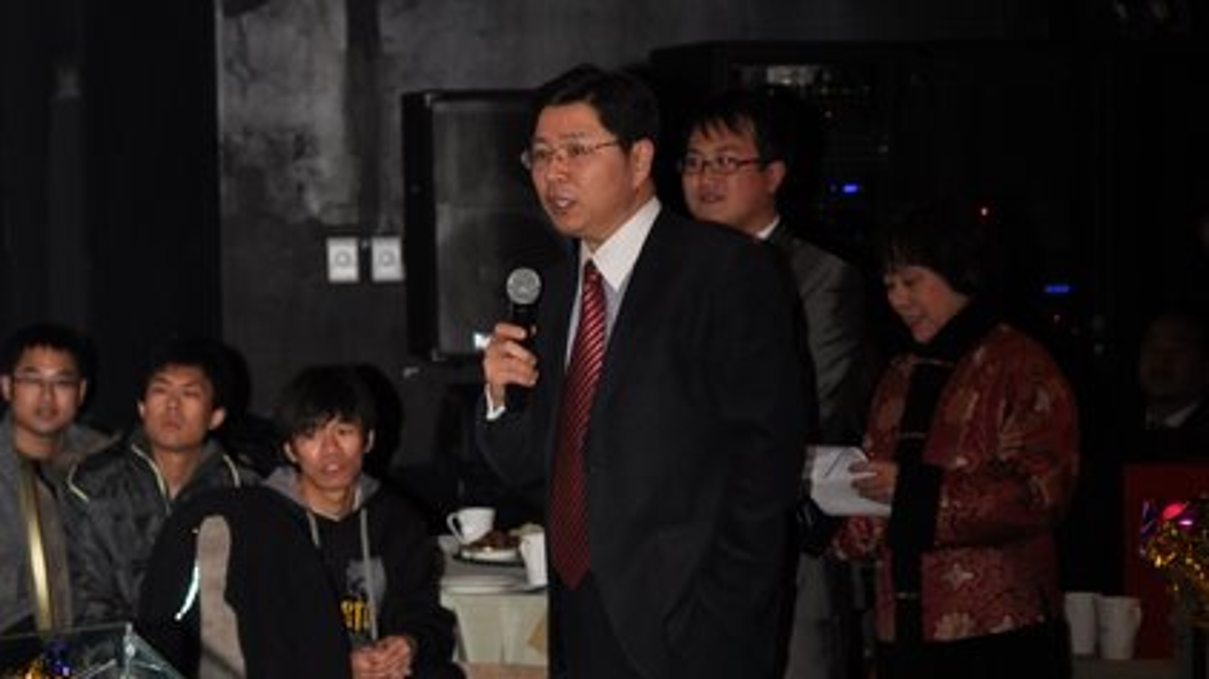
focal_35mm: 119
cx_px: 603
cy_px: 499
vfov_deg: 10.2
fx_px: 3813
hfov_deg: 18.0
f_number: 4
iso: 400
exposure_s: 1/250
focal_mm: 50
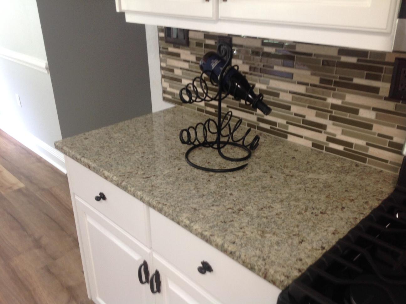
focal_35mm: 35
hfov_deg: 52.7
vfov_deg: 40.6
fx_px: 410
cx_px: 203
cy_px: 152
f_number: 2.4
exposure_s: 1/15
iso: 80
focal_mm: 4.28
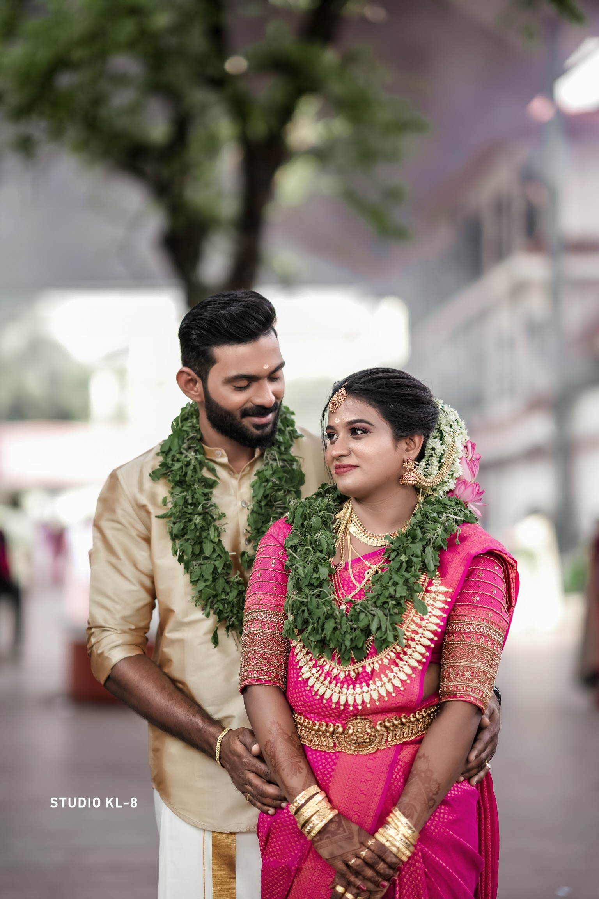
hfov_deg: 16.1
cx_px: 300
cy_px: 450
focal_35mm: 85
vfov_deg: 23.9
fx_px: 2121
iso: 200
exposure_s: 1/1000
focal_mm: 85
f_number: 1.4
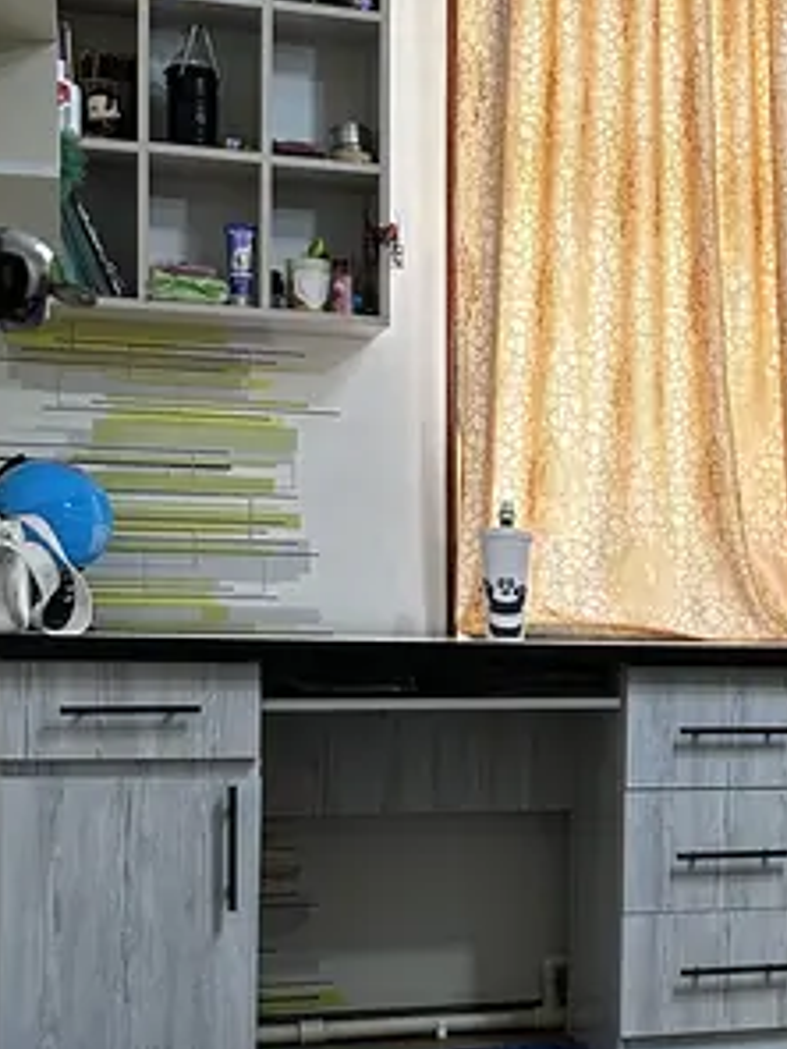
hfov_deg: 18.6
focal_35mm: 73
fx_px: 2213
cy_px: 698
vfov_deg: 26.5
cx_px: 1048
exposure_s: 1/100
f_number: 1.78
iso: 200
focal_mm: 6.86
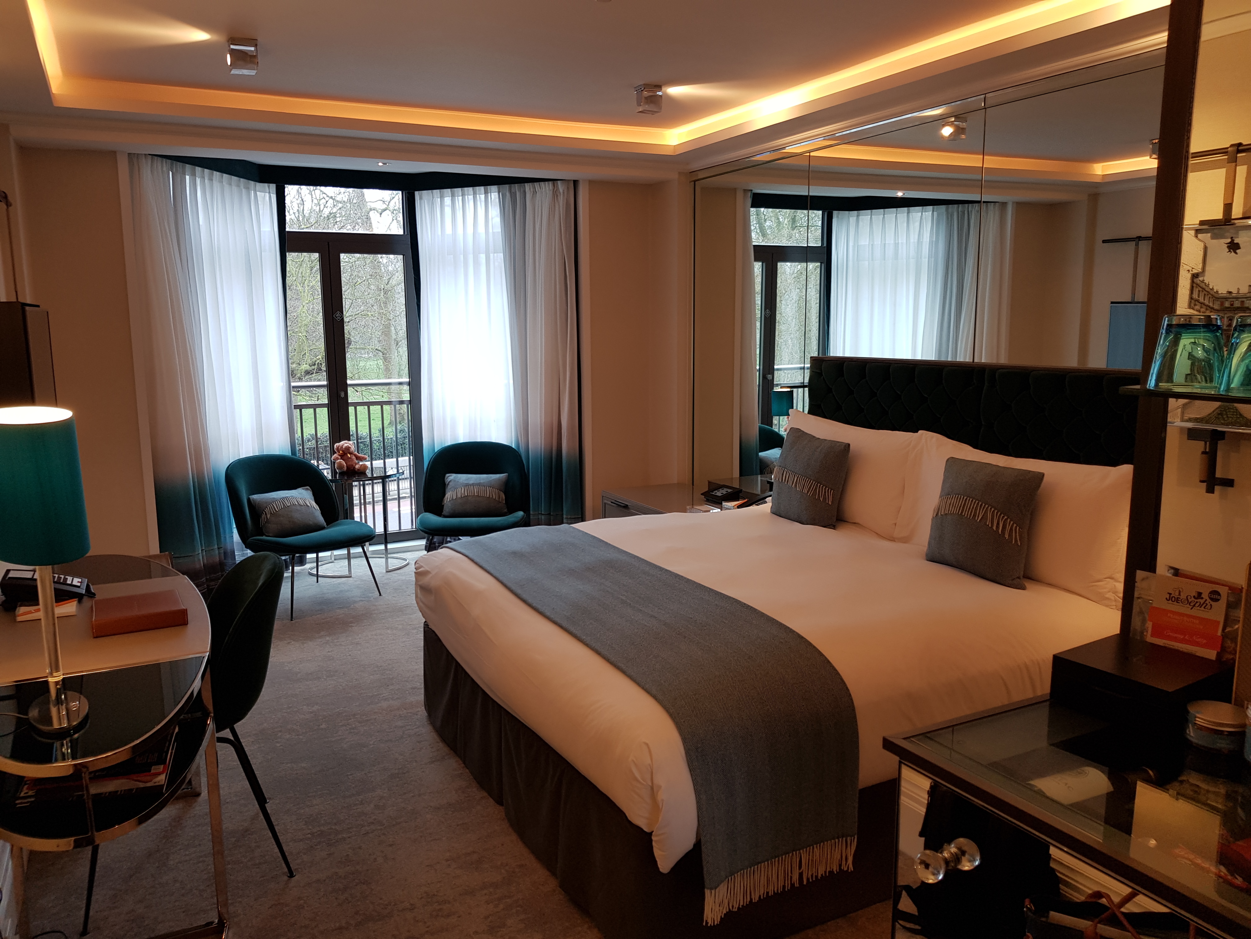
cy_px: 470
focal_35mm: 26
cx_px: 626
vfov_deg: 53.1
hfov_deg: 67.3
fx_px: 940
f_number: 1.7
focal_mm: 4.2
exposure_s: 1/50
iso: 50
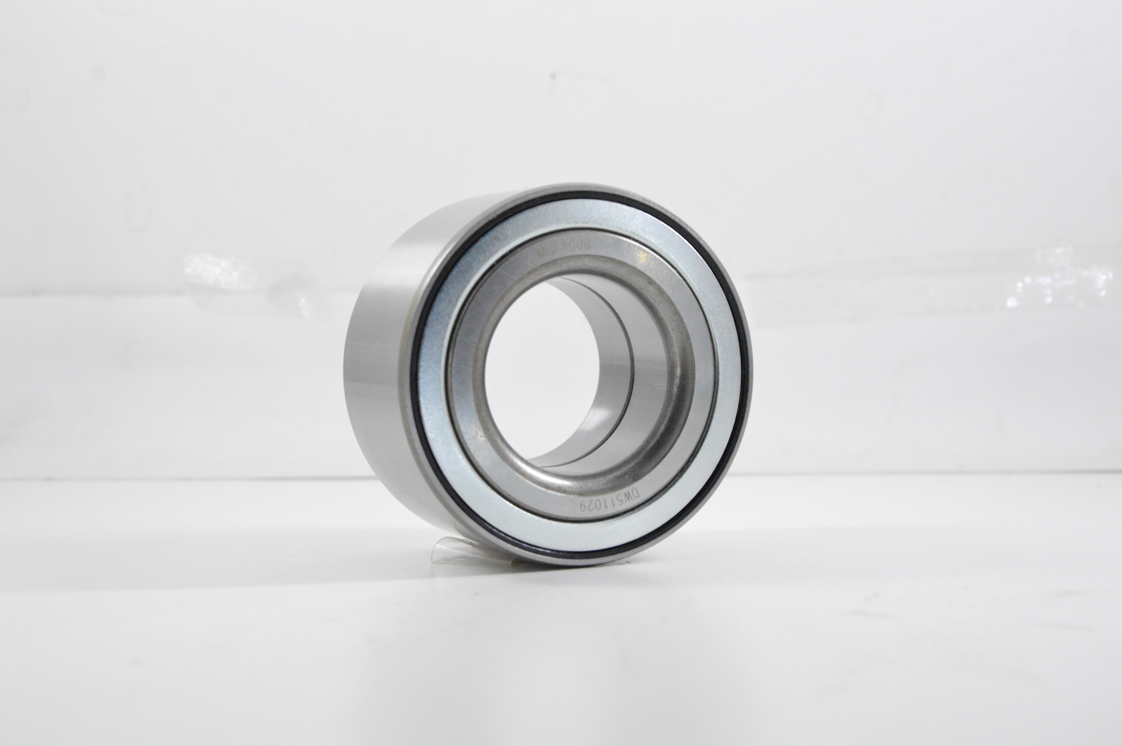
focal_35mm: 60
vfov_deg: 22.6
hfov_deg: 33.4
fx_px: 1868
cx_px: 561
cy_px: 373
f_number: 8
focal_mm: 40
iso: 3200
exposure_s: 1/100
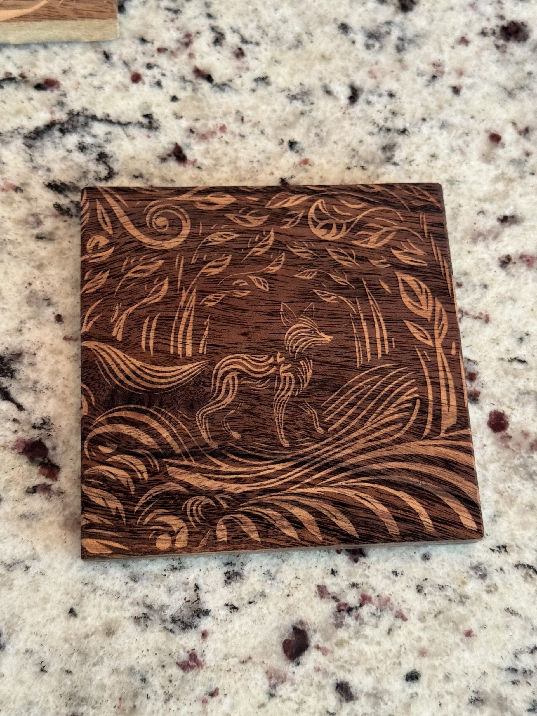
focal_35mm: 48
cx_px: 268
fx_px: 993
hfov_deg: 30.3
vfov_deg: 39.7
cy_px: 358
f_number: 1.78
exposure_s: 1/40
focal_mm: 6.86
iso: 320
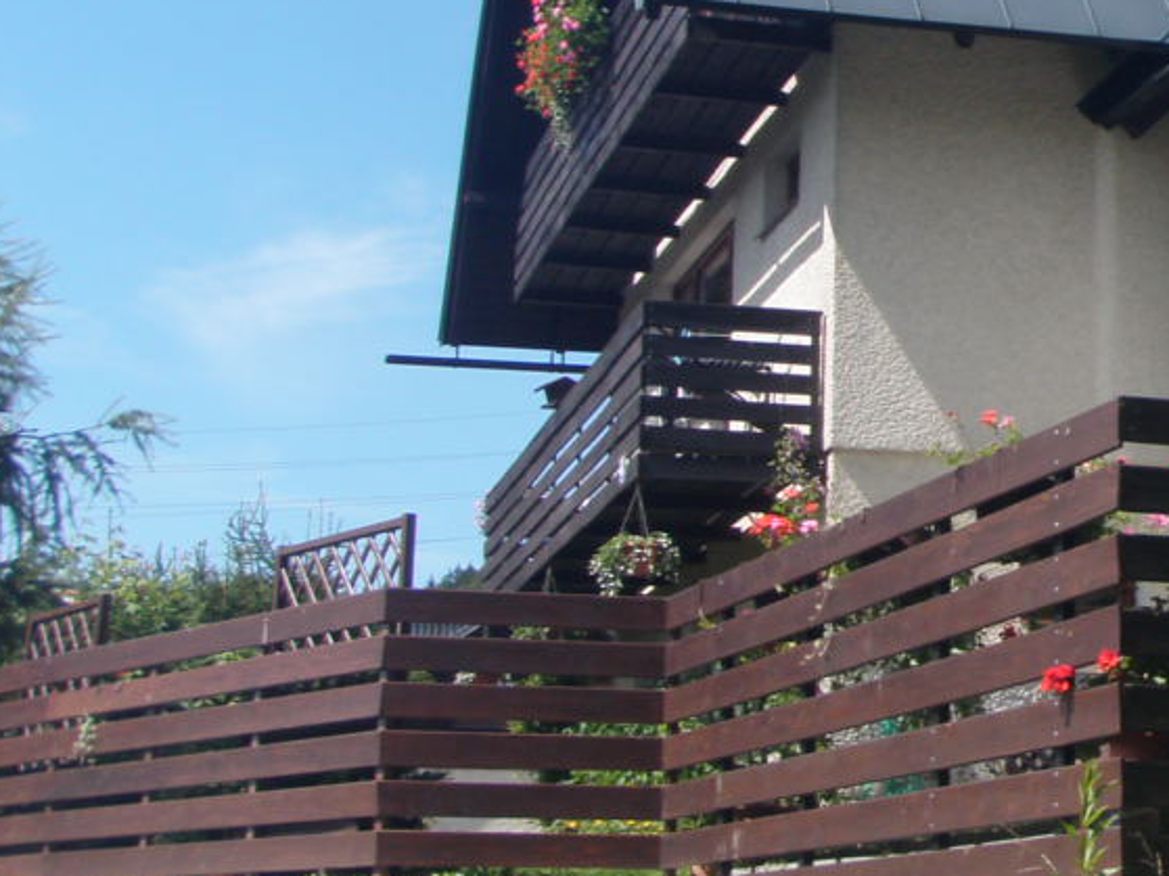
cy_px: 272
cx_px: 1326
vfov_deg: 16.9
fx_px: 2937
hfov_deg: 21.2
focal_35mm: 87
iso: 80
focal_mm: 6.7
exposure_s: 1/200
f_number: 6.3
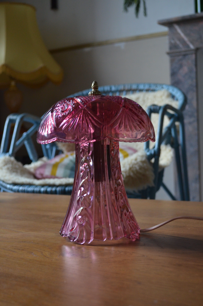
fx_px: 459
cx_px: 102
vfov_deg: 36.9
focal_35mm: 54
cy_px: 153
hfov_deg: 25.0
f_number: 5
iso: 1400
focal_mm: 36
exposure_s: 1/30
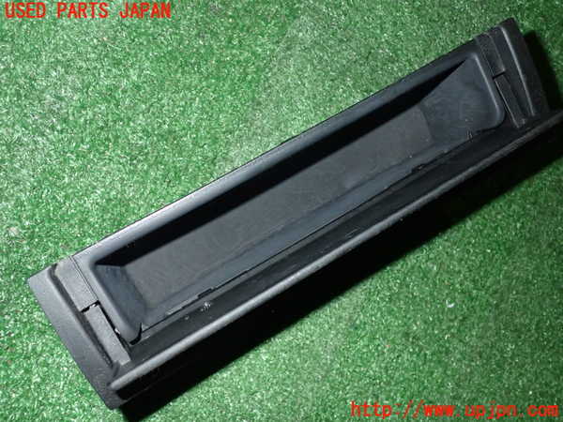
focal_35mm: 30
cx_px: 282
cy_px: 211
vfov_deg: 46.8
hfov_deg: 60.0
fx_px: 488
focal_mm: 5.4
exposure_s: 1/30
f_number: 6.3
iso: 400
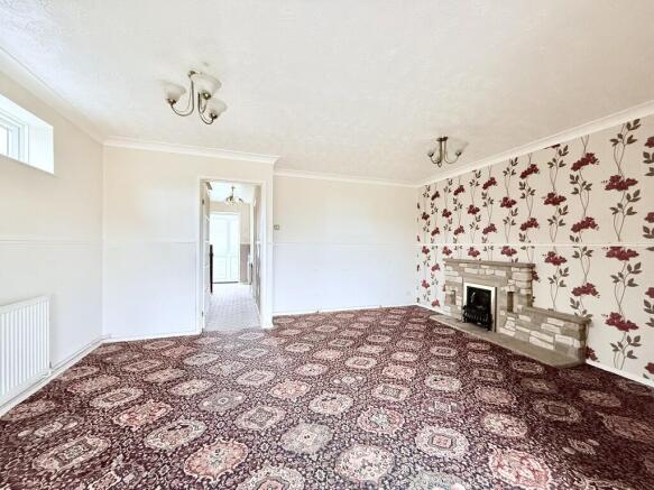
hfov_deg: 102.1
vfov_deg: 85.7
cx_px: 327
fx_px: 264
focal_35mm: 14
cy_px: 245
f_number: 2.2
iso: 400
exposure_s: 1/78
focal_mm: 2.22
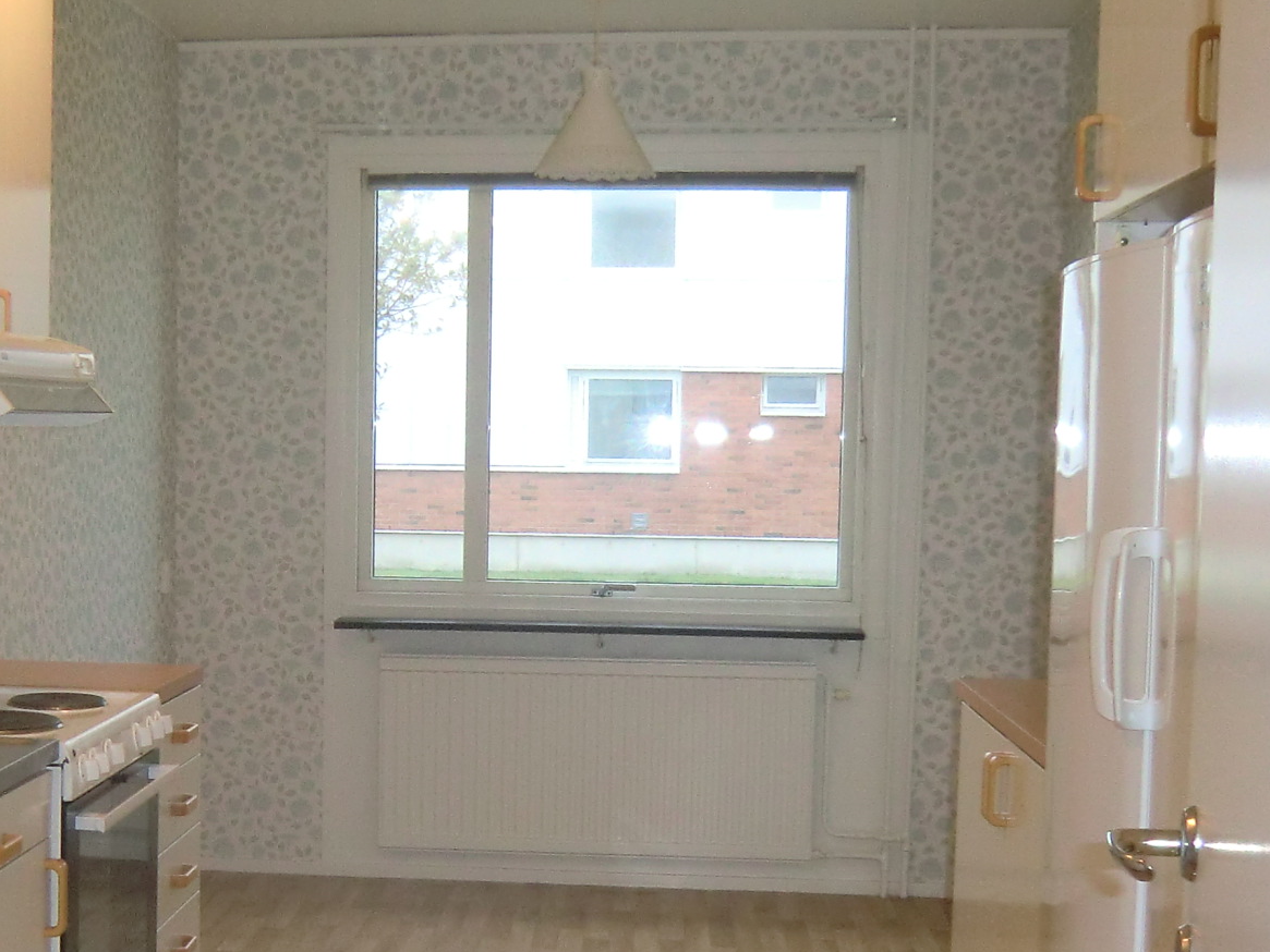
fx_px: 2128
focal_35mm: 58
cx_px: 278
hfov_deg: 32.4
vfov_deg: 25.1
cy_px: 643
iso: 200
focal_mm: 4.3
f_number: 3.2
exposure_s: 1/60
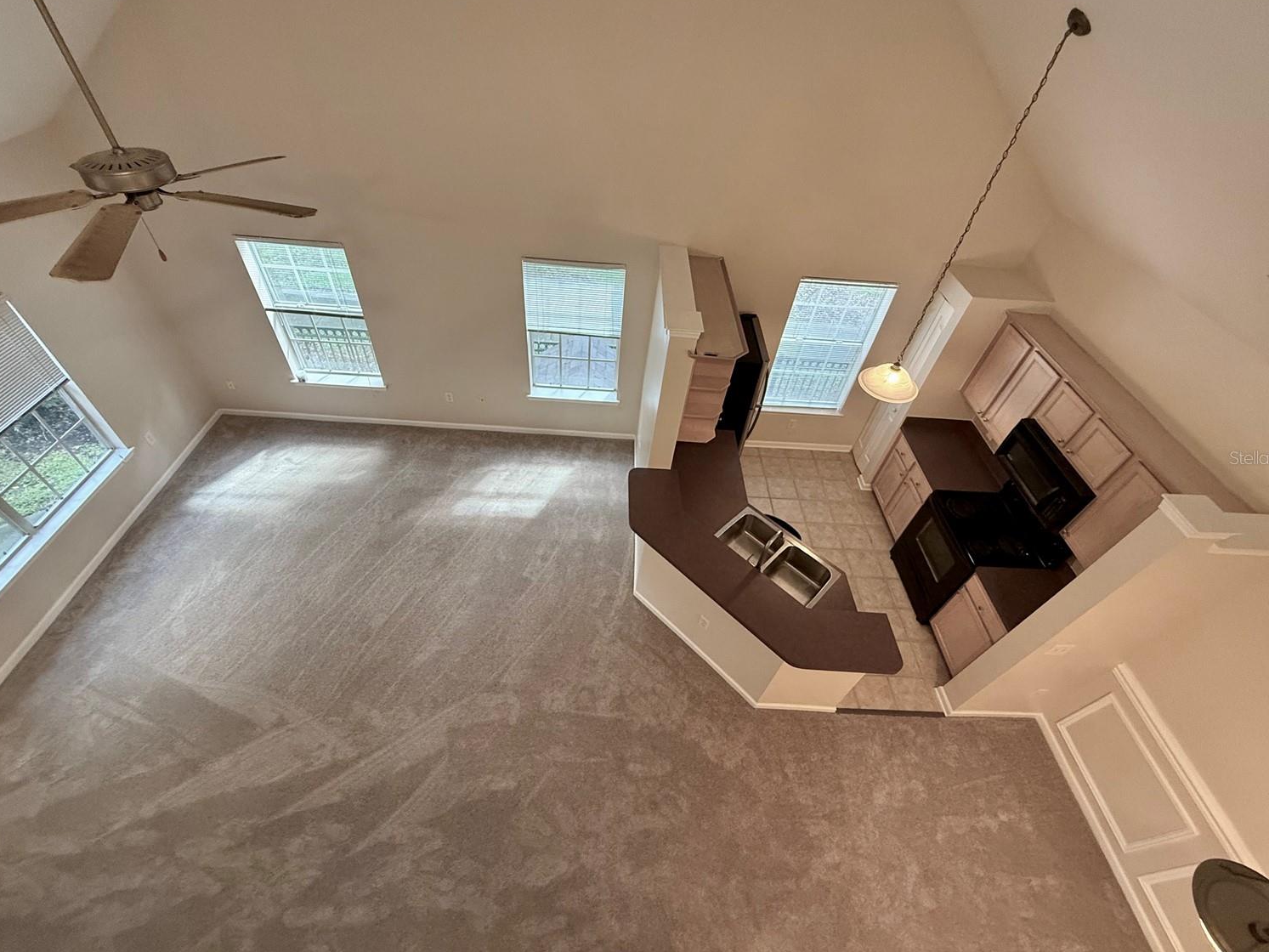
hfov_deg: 98.2
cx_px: 630
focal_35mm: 15
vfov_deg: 81.7
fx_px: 550
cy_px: 457
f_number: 2.2
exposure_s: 1/60
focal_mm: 2.22
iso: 320
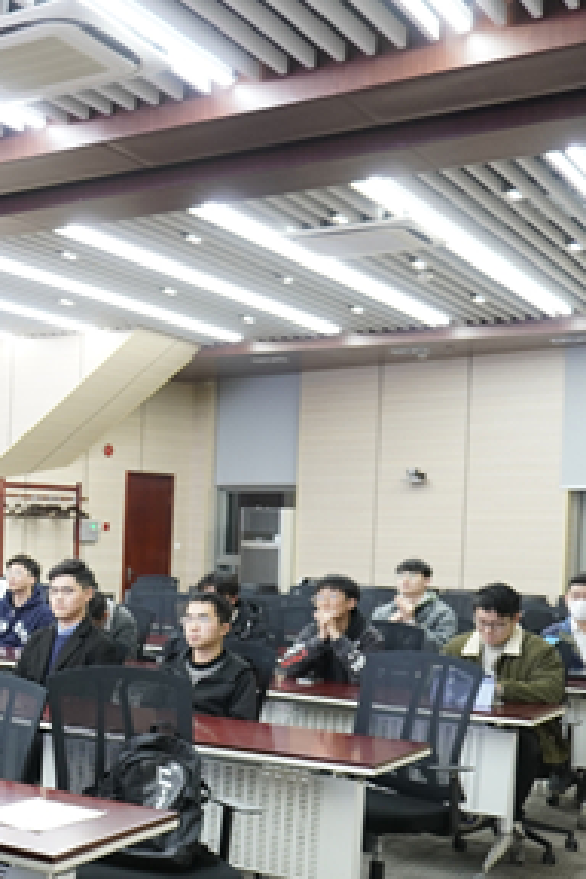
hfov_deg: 23.7
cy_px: 552
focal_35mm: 50
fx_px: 1221
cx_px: -183
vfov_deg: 39.3
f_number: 3.5
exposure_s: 1/30
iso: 500
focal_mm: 16
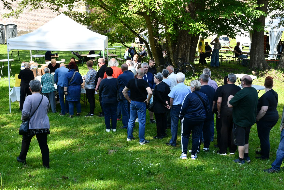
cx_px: 142
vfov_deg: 29.9
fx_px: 355
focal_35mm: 45
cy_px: 95
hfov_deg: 43.6
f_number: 6.3
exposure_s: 1/250
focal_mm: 30
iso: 200
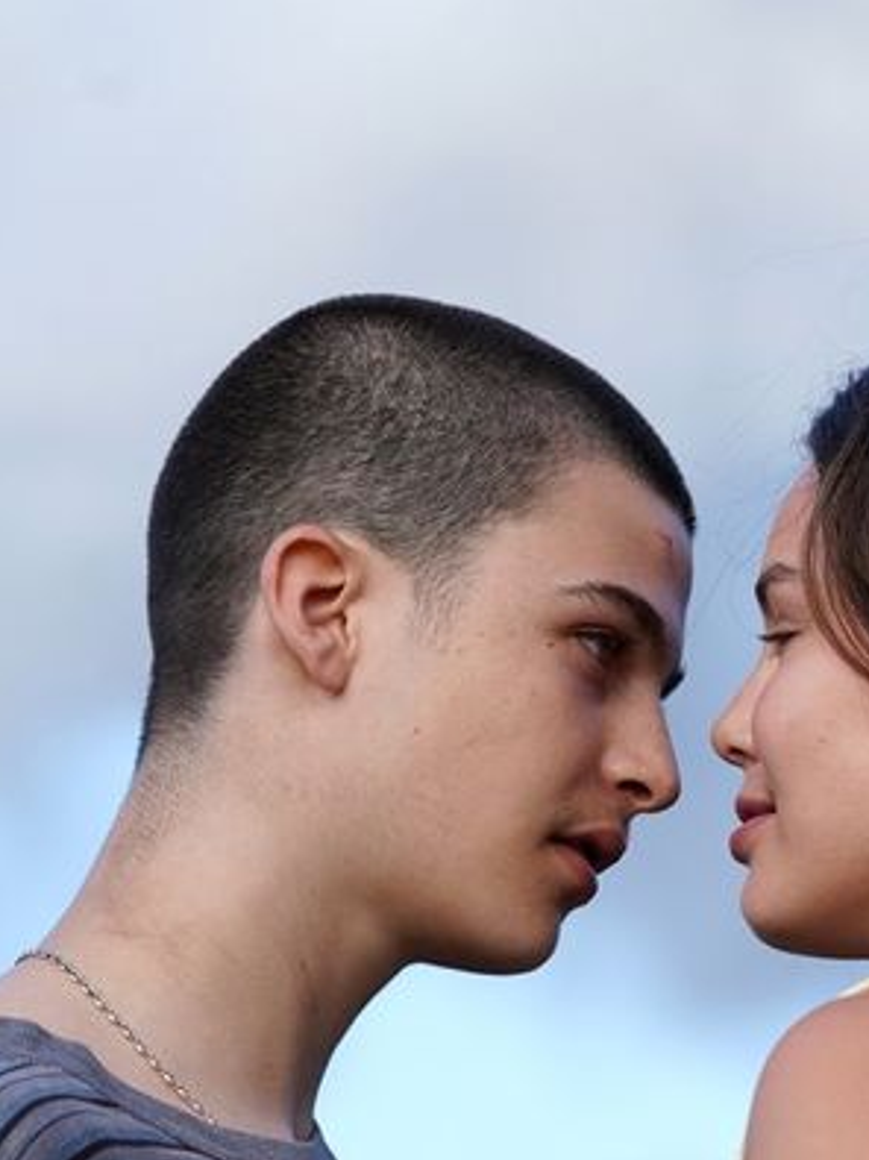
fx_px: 7066
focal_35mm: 211
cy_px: 659
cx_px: 851
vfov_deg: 9.4
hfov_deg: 7.0
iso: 200
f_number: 5
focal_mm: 127
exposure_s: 1/400
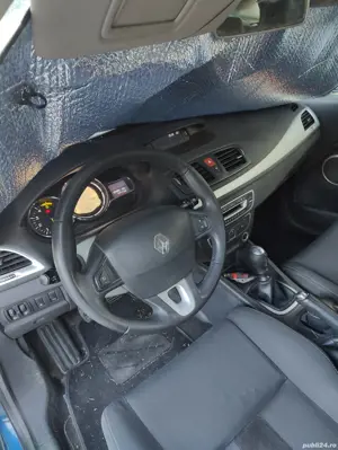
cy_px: 225
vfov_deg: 73.9
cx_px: 169
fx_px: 299
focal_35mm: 23
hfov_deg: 59.0
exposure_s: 1/47
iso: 100
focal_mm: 6.06
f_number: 1.8
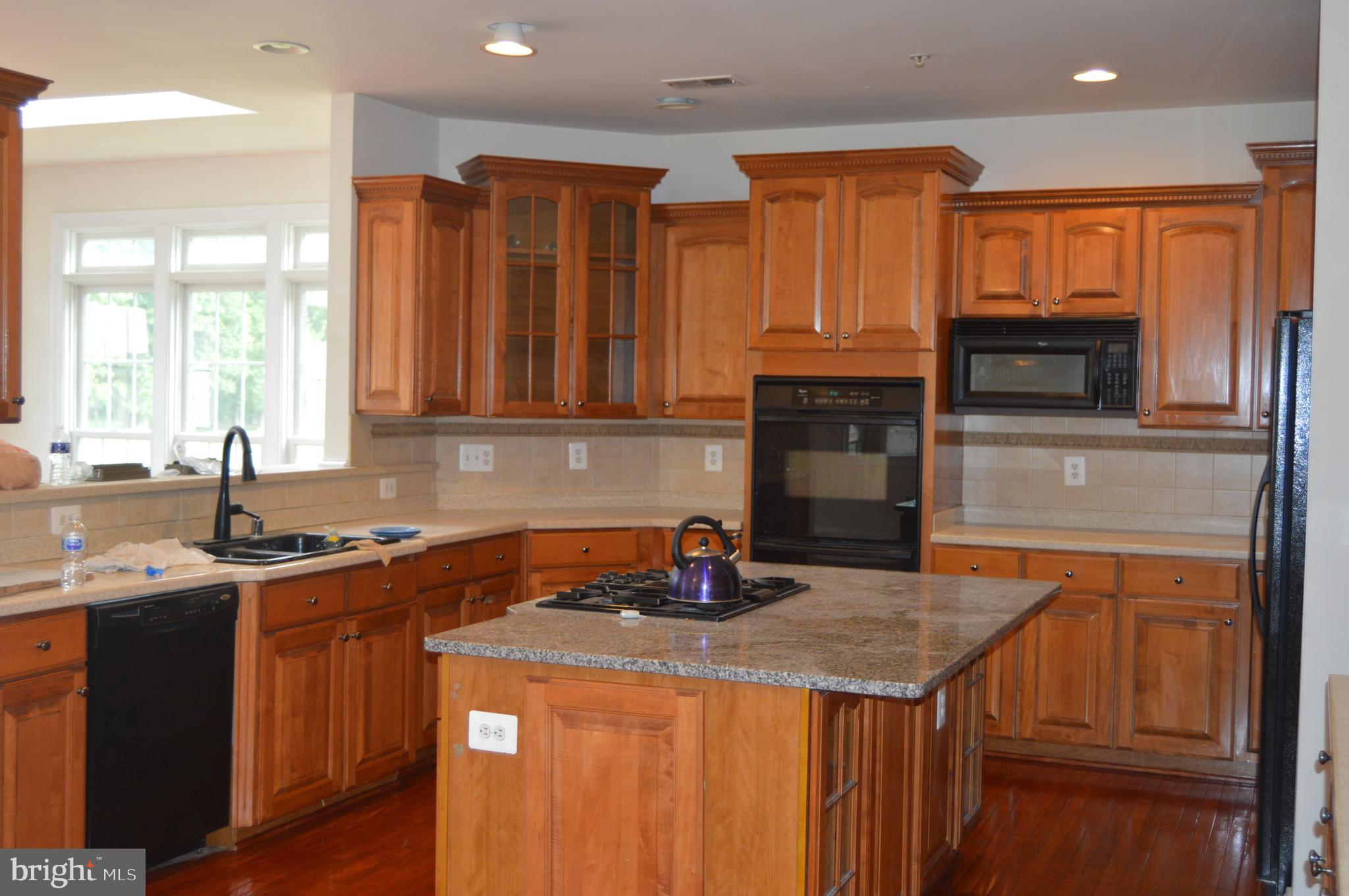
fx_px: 1460
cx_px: 674
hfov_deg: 49.6
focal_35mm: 39
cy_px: 448
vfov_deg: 34.1
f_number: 4
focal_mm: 26
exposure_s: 1/60
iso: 500
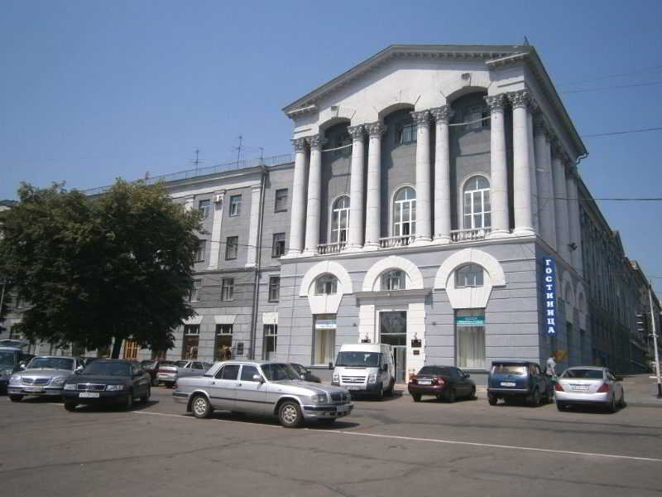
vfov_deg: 45.4
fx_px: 593
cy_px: 248
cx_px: 331
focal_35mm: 31
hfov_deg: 58.4
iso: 80
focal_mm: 5.5
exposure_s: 1/250
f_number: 8.3
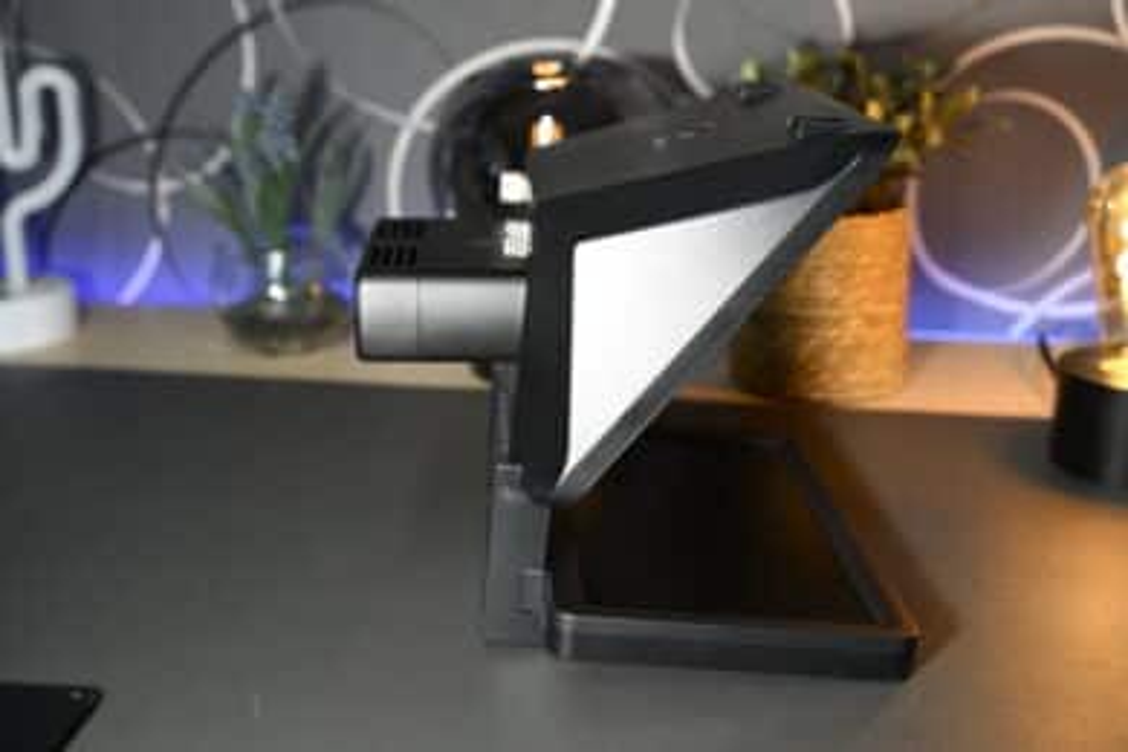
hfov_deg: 45.4
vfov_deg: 31.2
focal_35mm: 43
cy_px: 376
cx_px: 564
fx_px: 1347
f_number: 5
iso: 400
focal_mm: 43
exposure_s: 1/50
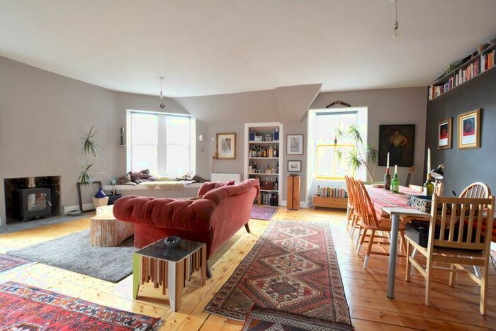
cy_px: 166
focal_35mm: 15
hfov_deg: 100.4
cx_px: 248
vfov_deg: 77.4
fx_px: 207
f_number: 8
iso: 800
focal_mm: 10
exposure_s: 1/6
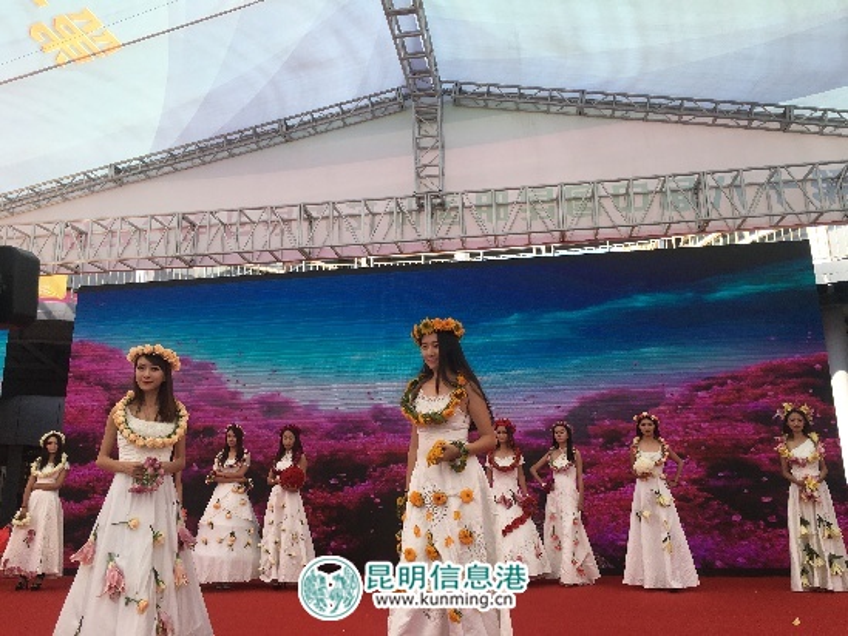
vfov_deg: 48.2
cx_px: 424
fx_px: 711
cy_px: 318
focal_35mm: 29
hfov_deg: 61.6
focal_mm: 4.15
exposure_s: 1/400
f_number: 2.2
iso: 25
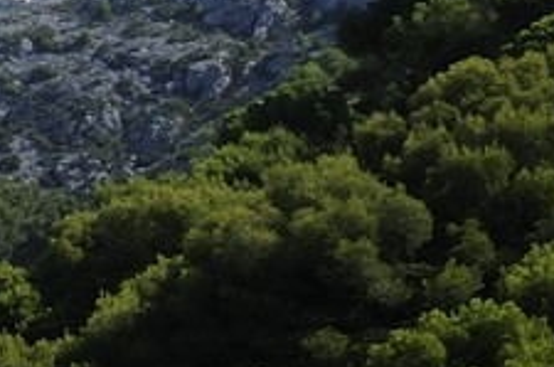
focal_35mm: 228
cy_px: 466
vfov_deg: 6.0
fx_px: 3501
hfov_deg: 7.6
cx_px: -1229
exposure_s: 1/200
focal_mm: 32
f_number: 11
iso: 200
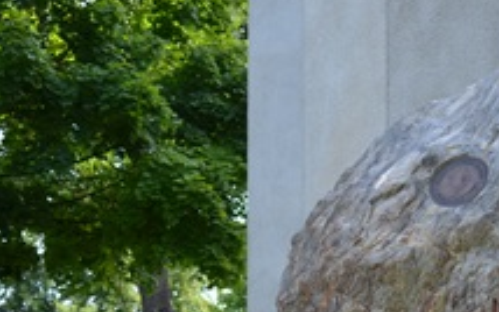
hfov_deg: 20.3
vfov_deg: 12.6
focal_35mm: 102
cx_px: 191
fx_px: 1388
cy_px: 370
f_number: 4.2
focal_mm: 26
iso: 200
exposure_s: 1/320
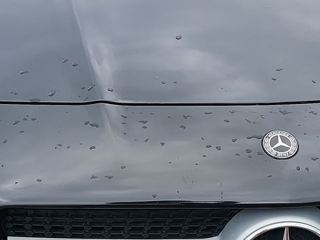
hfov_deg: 25.0
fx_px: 721
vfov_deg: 18.9
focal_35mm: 78
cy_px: 131
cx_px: 183
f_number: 1.8
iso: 75
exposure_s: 1/119
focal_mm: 6.7
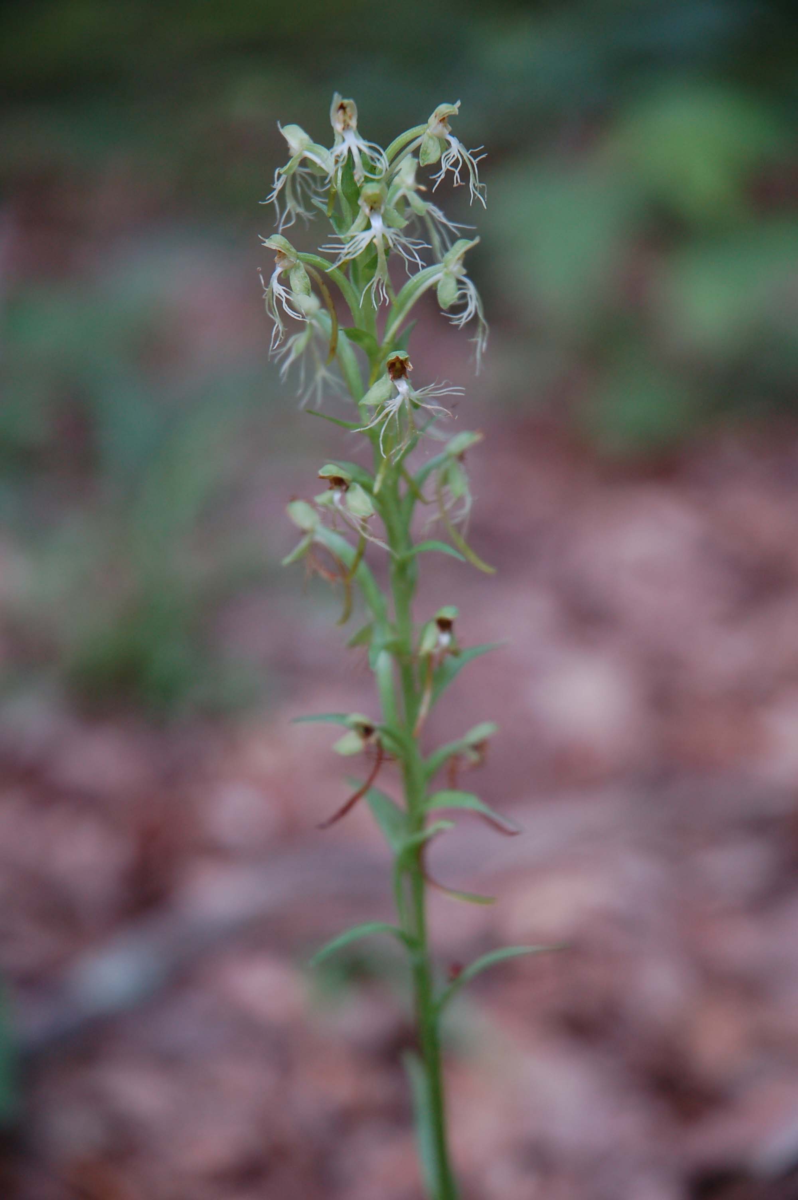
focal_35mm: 105
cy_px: 600
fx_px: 3497
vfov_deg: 19.5
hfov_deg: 13.0
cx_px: 399
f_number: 4.5
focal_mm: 70
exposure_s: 1/125
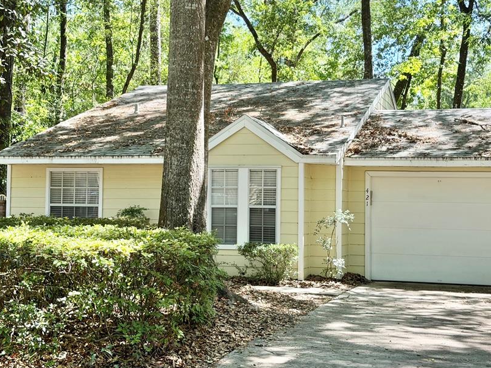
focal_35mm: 61
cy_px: 168
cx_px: 238
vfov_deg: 24.0
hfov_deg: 31.7
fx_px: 865
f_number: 1.78
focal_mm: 6.76
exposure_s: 1/596
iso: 64
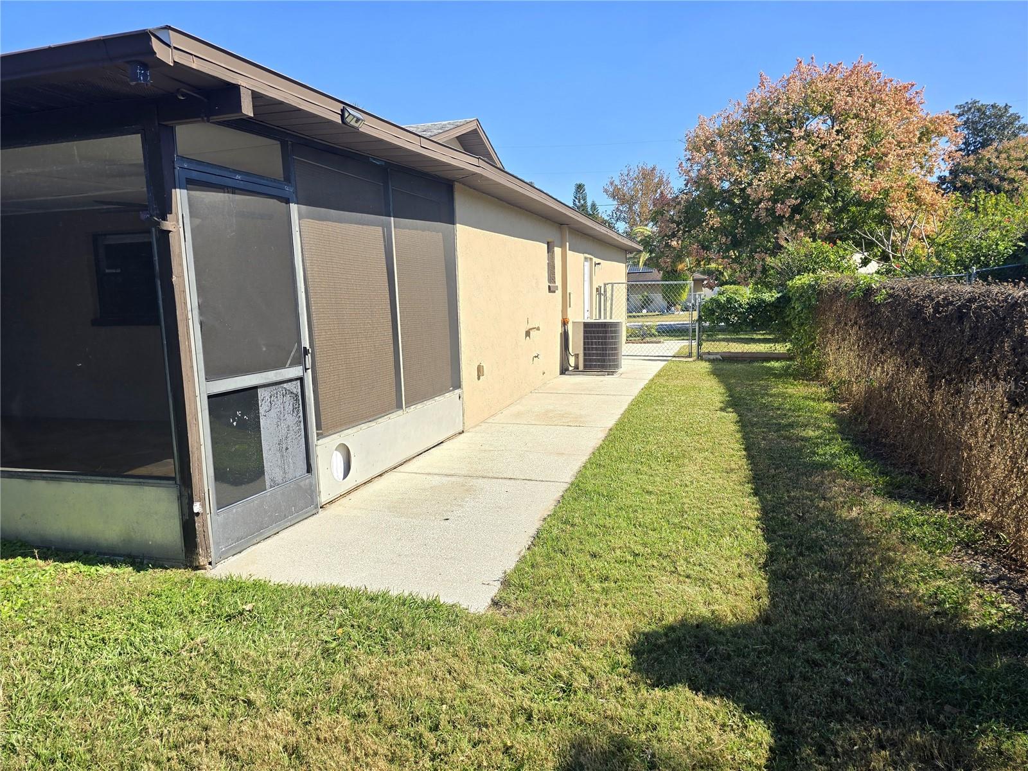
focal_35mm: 23
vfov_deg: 58.9
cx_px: 514
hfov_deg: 73.9
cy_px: 386
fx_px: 683
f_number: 1.7
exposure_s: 1/521
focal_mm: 6.3
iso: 12
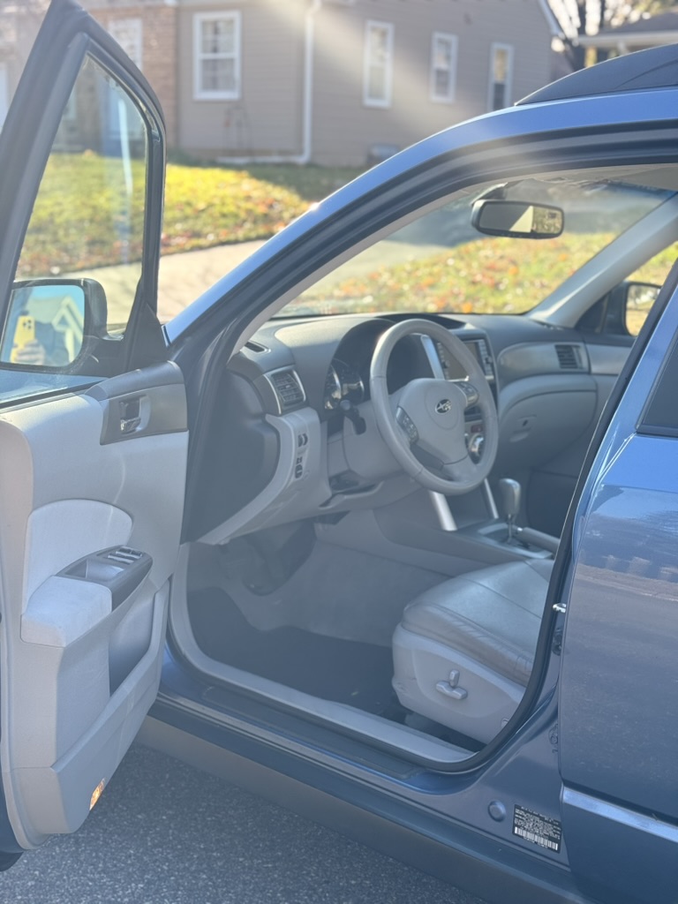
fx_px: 1254
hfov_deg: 30.3
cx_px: 339
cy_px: 452
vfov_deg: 39.7
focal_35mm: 48
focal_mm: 6.76
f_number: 1.78
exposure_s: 1/601
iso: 100
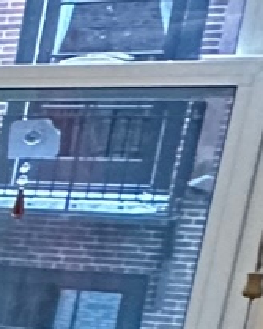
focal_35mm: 132
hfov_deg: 6.0
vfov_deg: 14.2
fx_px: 1285
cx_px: -1118
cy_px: 378
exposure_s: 1/60
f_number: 2.2
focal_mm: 2.22
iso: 400
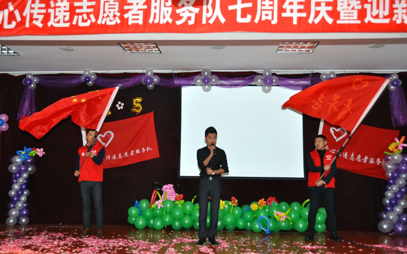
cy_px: 122
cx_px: 203
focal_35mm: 34
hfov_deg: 56.7
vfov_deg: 37.2
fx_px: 377
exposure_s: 1/60
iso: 400
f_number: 5
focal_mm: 22
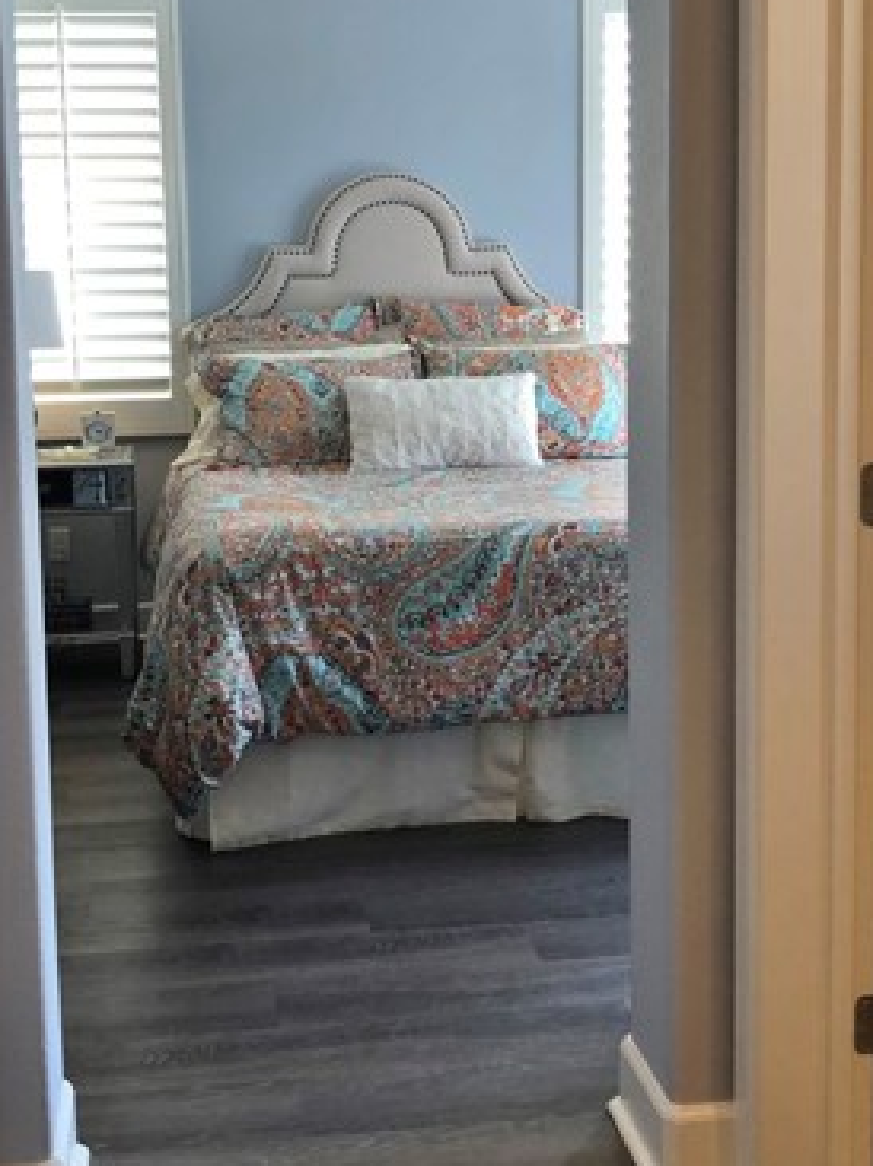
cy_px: 459
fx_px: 1650
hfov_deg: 29.6
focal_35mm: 49
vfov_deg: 38.8
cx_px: 395
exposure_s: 1/30
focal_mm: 4
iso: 32
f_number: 1.8
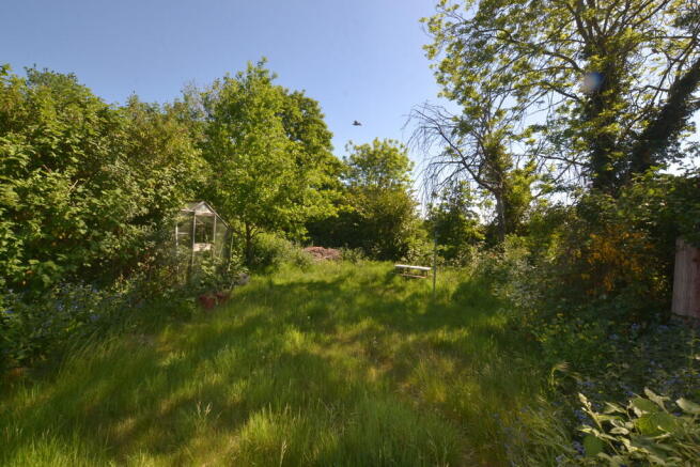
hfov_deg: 100.4
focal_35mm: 15
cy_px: 234
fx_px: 292
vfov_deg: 77.4
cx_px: 350
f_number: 11
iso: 400
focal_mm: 10
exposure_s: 1/160
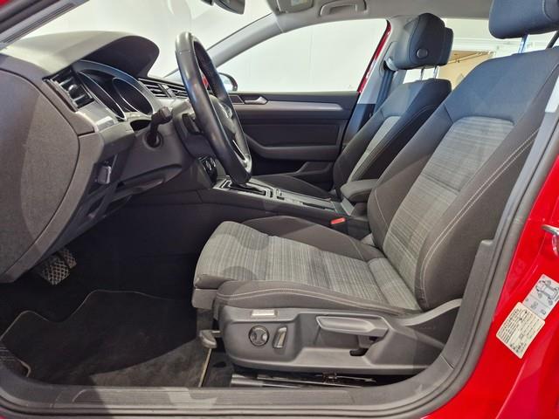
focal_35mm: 23
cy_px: 210
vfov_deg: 58.9
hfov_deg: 73.9
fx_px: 371
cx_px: 280
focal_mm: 5.4
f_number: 1.8
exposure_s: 1/100
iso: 400
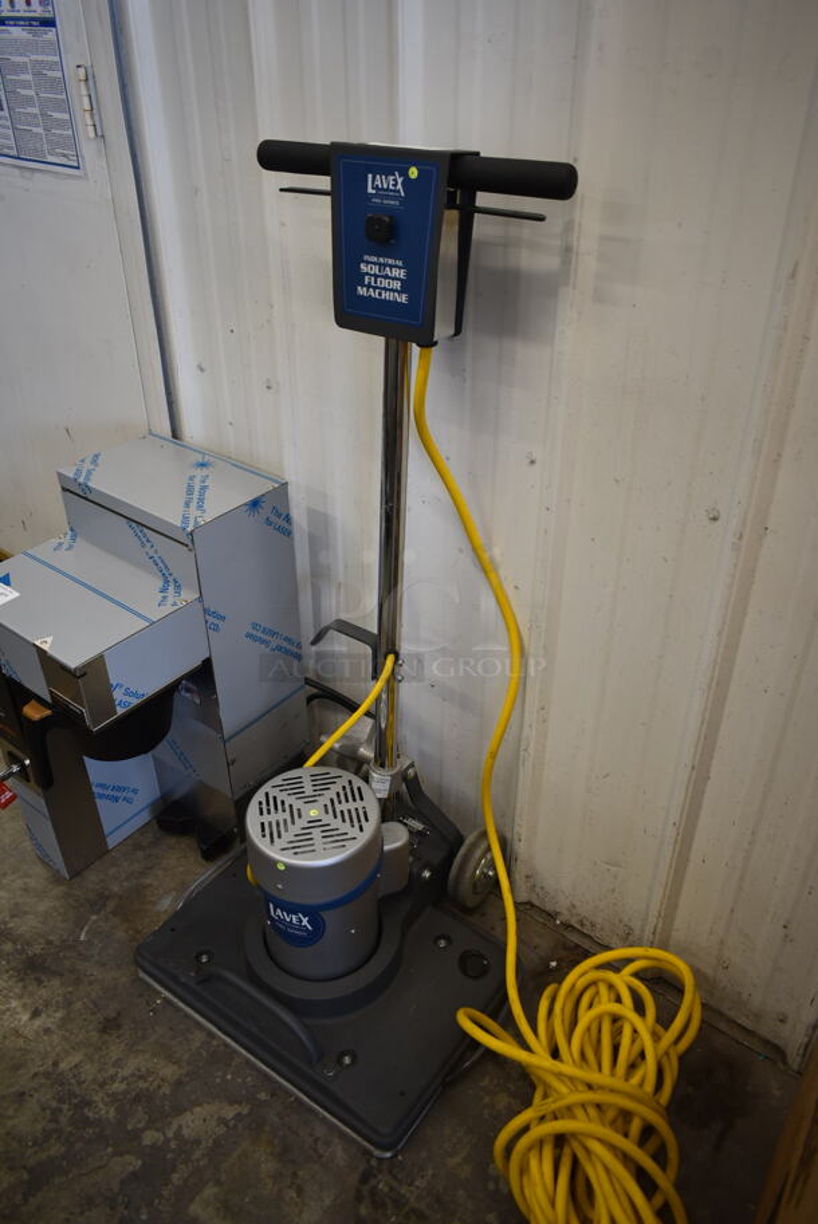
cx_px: 409
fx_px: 919
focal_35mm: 27
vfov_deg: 67.3
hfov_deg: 48.0
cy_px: 612
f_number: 3.5
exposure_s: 1/30
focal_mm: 18
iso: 160
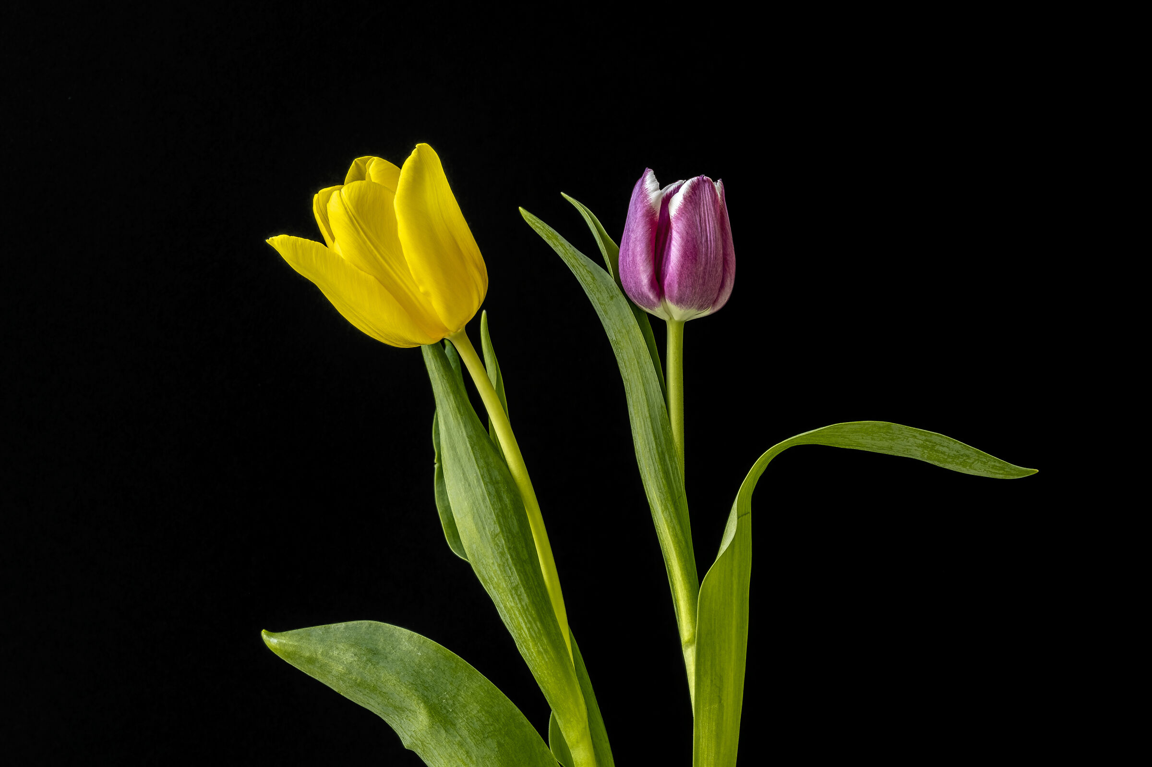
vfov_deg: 13.0
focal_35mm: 105
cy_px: 384
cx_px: 576
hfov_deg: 19.5
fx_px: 3358
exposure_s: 1/80
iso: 100
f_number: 14
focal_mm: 105
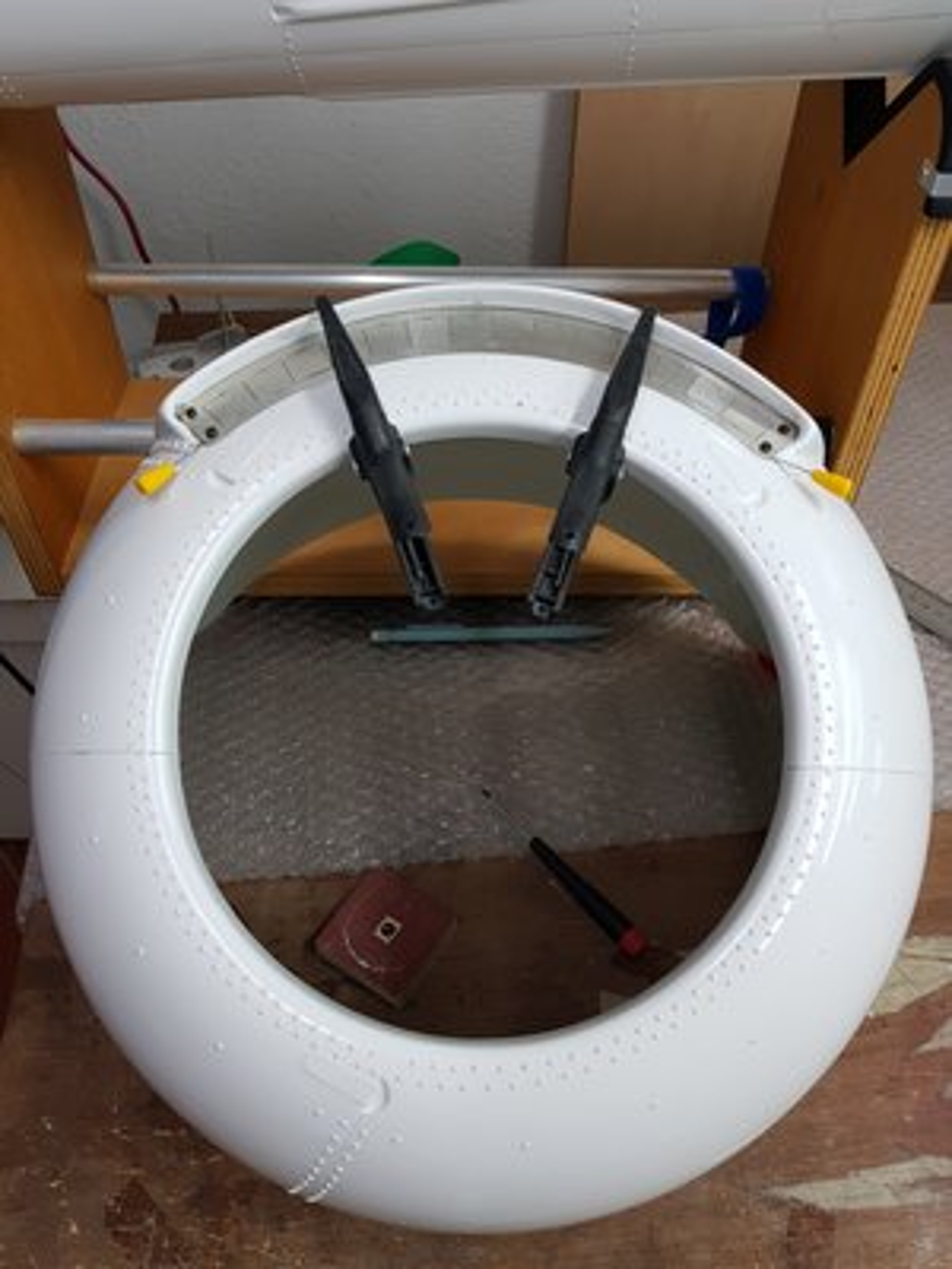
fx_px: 953
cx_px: 476
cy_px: 634
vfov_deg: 67.3
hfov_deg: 53.1
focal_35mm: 26
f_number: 1.7
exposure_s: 1/50
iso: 80
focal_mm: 4.2
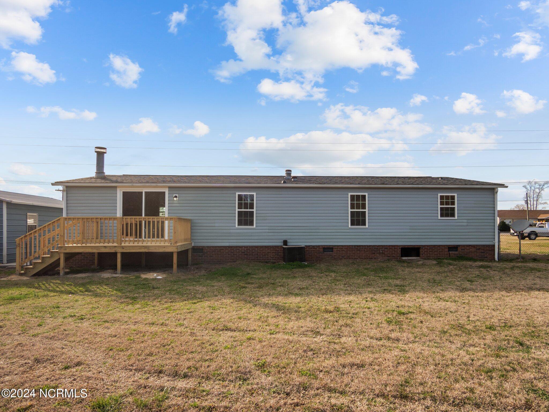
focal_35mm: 20
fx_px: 317
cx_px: 274
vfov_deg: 66.0
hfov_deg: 81.7
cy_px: 206
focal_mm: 10
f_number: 5.6
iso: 200
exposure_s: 1/640
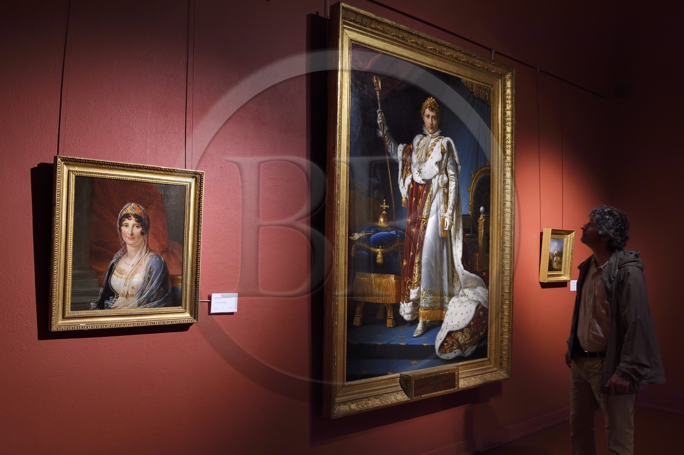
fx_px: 456
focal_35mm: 24
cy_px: 228
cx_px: 342
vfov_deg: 53.1
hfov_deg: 73.8
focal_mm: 24
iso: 1600
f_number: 8
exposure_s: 1/15
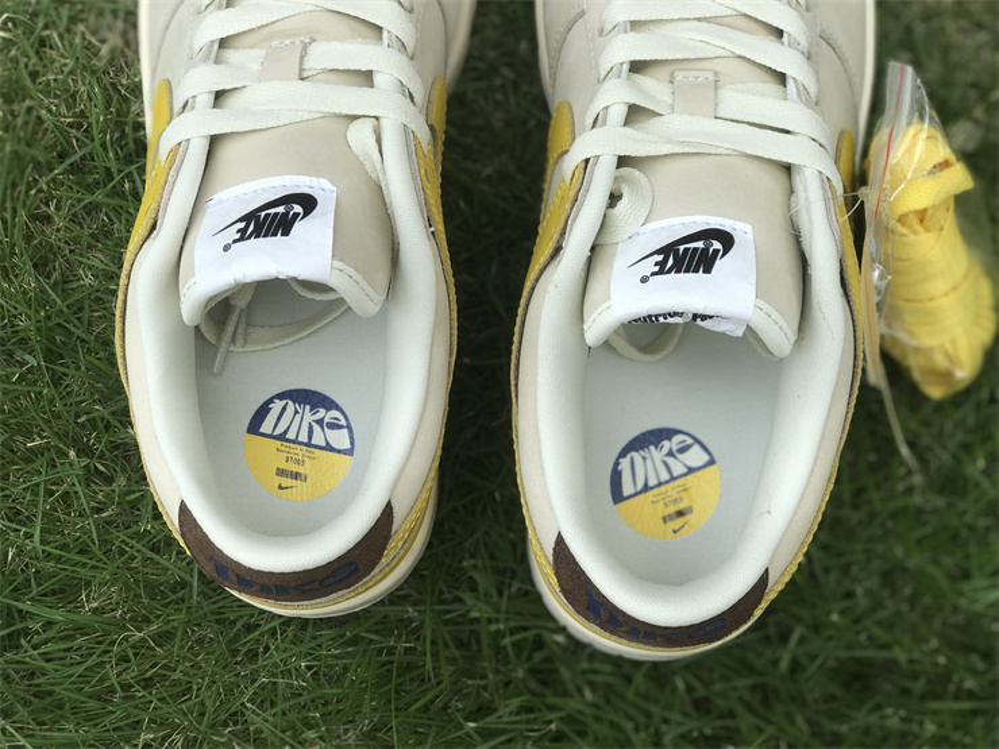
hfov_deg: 33.8
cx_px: 500
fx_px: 1645
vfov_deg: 25.7
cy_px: 374
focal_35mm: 57
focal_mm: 6.6
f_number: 2.8
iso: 20
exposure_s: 1/486
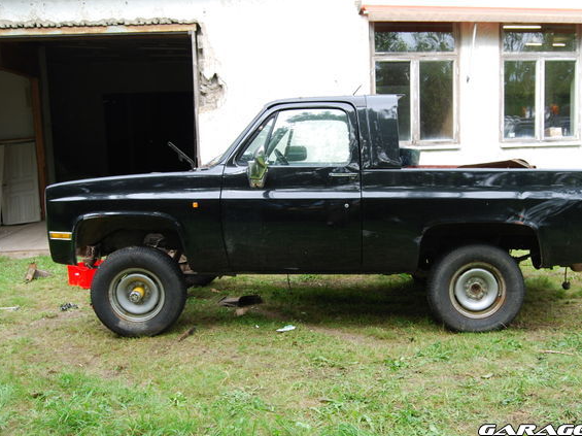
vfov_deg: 39.6
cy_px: 220
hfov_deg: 51.3
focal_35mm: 36
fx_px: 605
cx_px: 326
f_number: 6.3
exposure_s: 1/60
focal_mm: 22
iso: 200
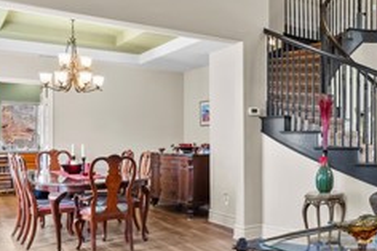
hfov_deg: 43.8
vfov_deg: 34.9
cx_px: 372
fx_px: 398
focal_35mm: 38
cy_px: 153
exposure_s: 1
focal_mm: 14
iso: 250
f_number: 9
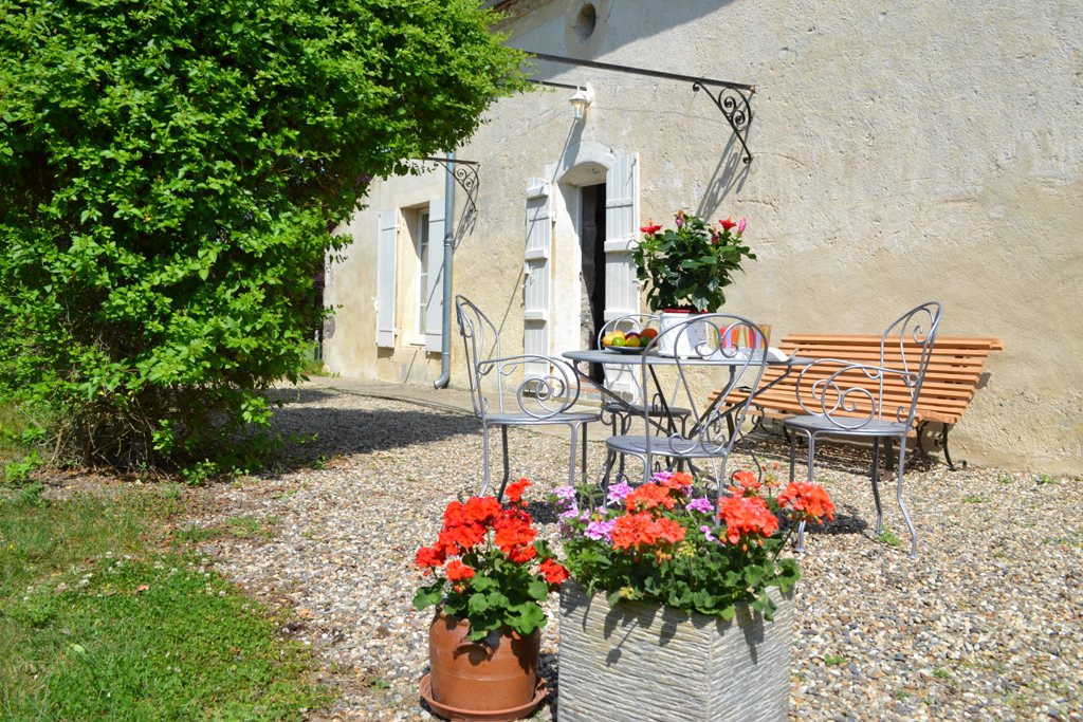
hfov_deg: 61.9
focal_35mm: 30
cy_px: 361
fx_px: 903
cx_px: 542
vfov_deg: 43.6
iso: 100
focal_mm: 20
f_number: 8
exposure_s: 1/250
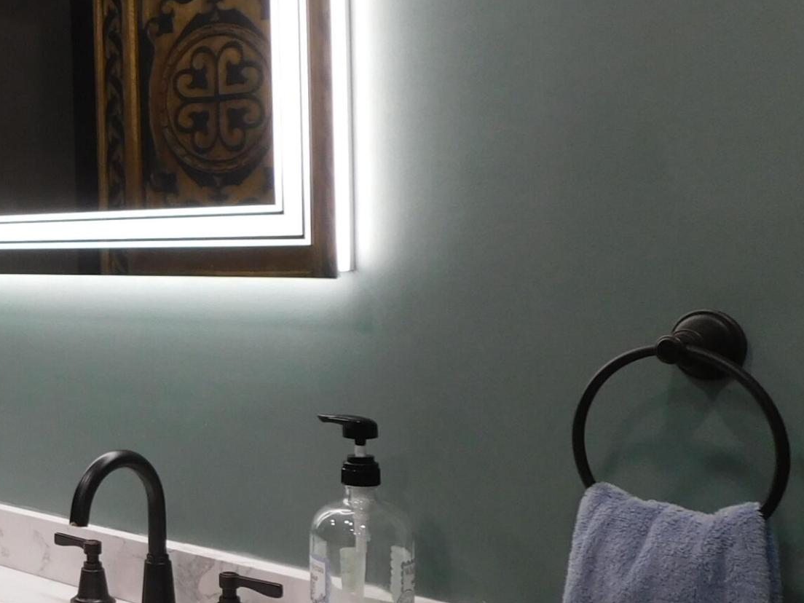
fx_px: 1394
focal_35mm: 60
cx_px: -147
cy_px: 272
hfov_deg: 28.3
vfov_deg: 24.4
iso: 125
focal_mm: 4
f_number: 3
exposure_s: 1/40
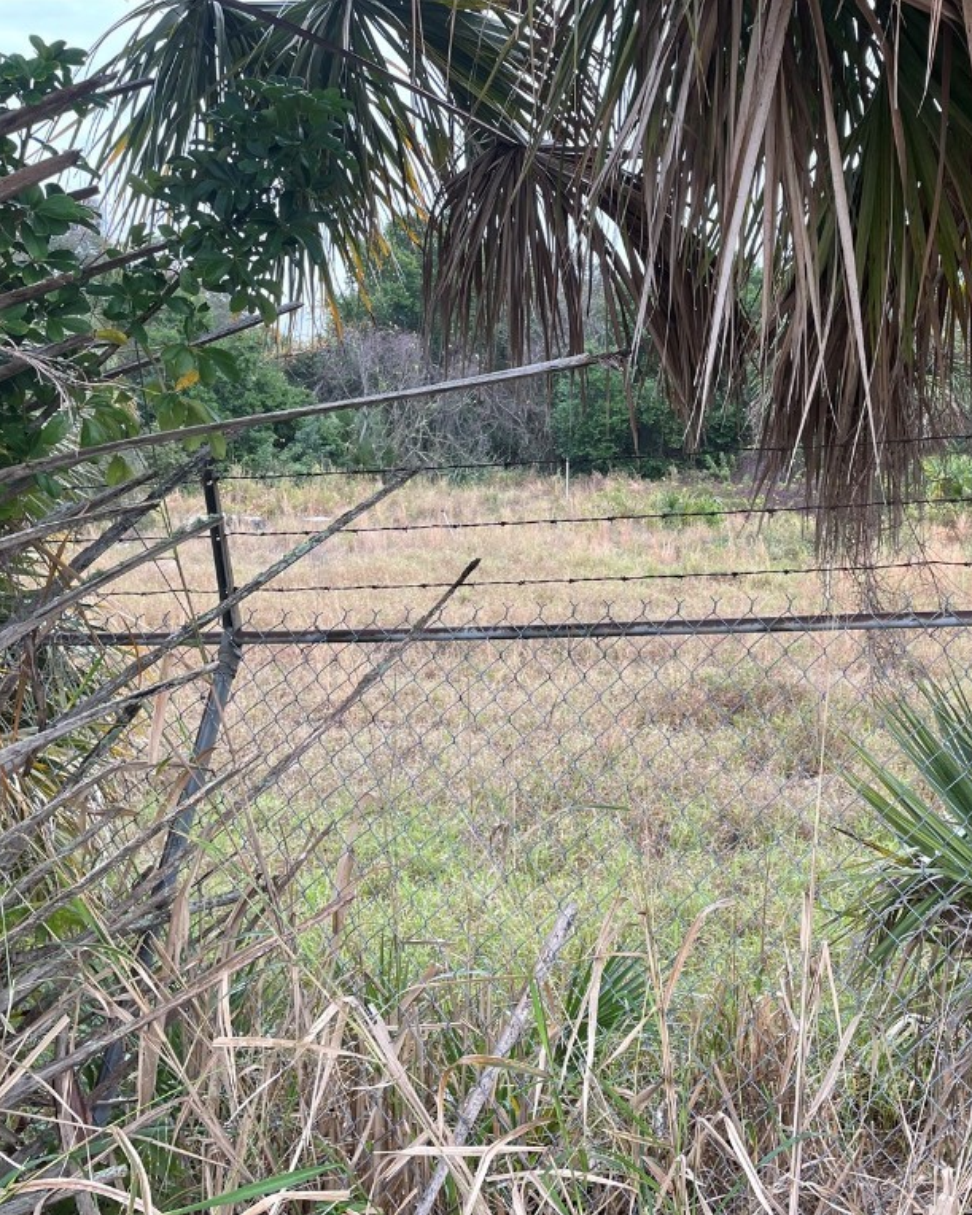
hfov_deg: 42.0
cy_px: 608
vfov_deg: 52.9
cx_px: 735
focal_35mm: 34
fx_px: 1223
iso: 32
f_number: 1.6
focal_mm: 4.2
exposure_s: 1/251
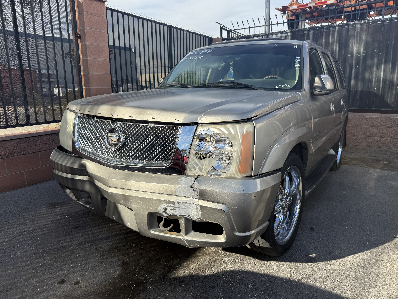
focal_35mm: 24
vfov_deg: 56.8
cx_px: 199
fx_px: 276
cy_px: 150
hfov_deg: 71.6
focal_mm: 6.76
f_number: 1.78
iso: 100
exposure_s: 1/2611
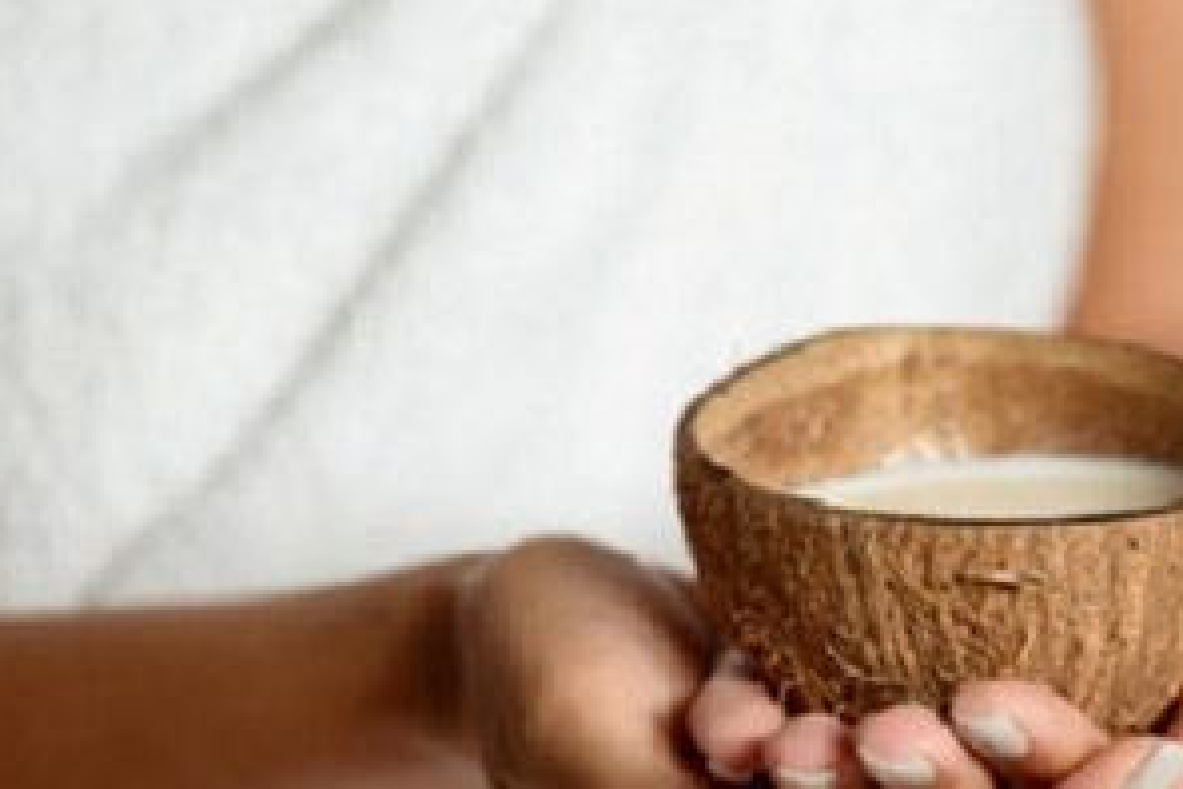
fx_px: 8083
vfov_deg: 5.6
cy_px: 474
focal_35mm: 246
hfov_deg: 8.3
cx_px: 1211
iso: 200
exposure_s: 1/160
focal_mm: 105
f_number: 3.5
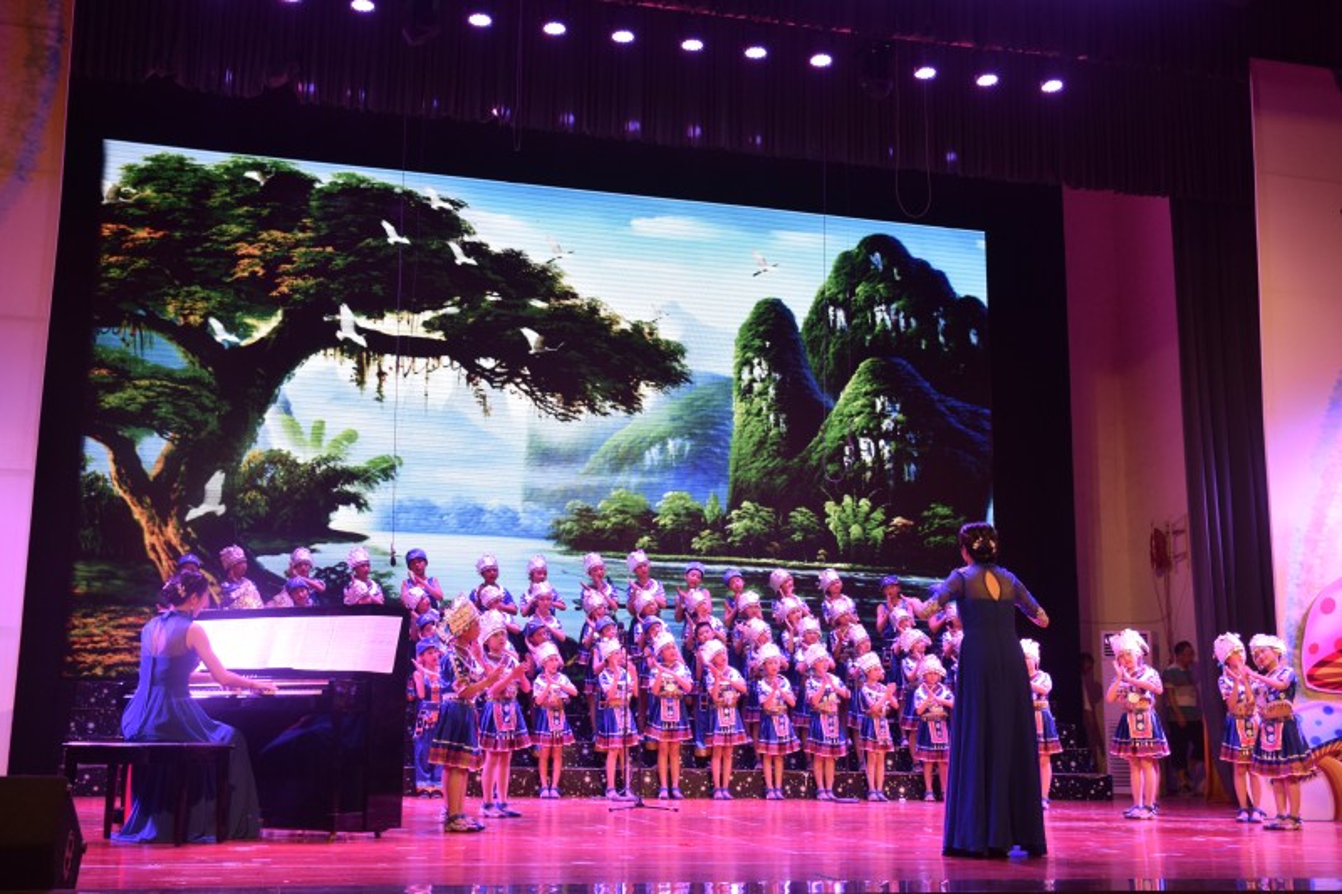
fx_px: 1509
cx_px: 671
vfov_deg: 33.0
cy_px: 447
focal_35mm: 40
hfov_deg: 47.9
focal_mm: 27
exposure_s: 1/125
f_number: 4.5
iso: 800
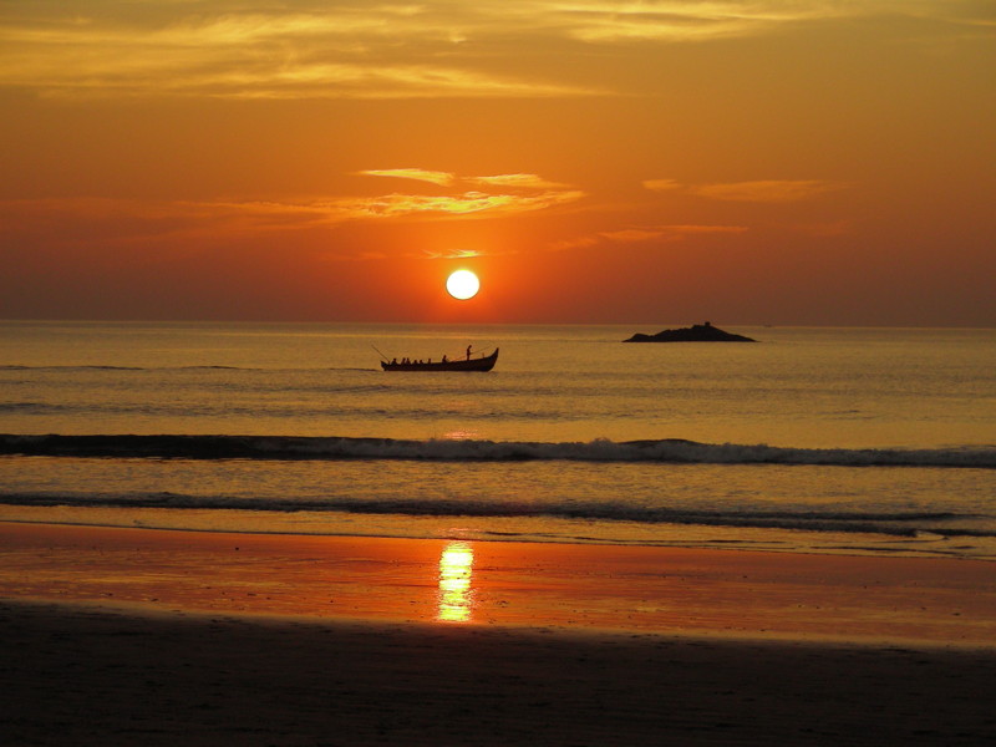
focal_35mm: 113
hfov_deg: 17.4
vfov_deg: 13.1
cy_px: 374
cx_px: 498
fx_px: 3251
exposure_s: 1/440
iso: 50
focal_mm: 18.9
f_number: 4
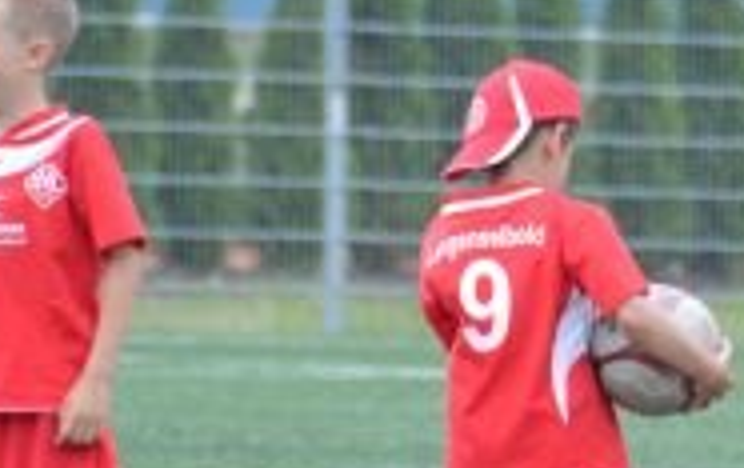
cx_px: 884
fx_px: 19968
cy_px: 266
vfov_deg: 1.3
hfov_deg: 2.1
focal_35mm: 983
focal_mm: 200
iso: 400
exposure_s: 1/640
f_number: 5.6
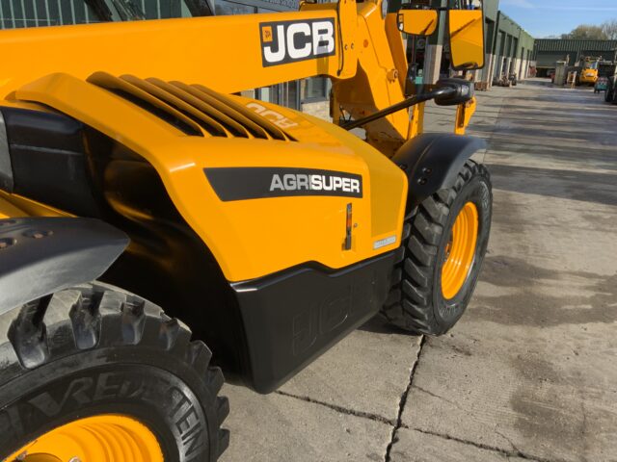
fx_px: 517
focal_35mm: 29
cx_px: 308
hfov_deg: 61.7
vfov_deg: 48.2
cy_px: 231
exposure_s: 1/1730
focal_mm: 3
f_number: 1.8
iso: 16
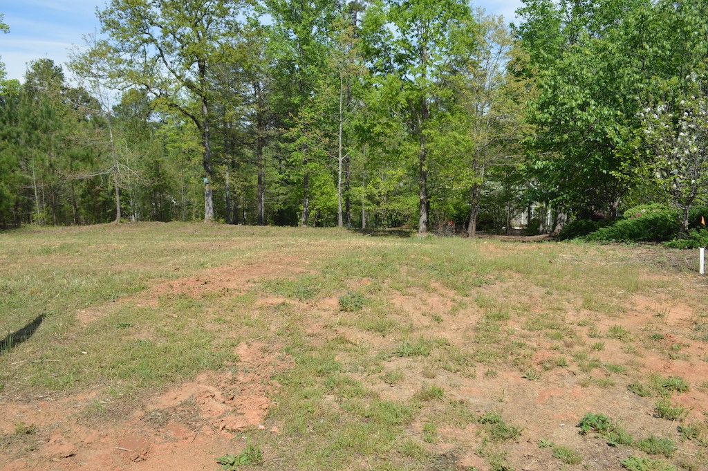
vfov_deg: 47.9
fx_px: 531
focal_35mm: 27
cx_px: 354
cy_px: 236
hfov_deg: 67.4
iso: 100
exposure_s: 1/200
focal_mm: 18
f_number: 7.1
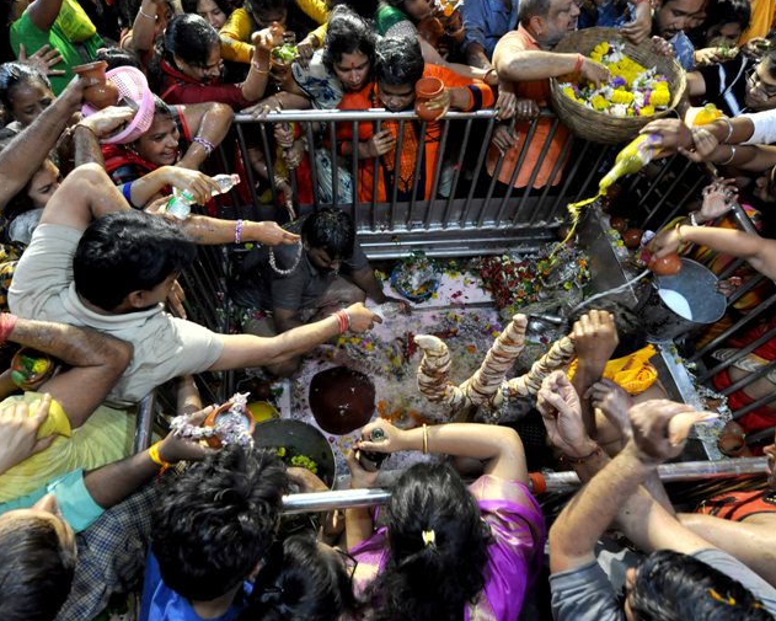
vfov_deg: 69.2
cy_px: 310
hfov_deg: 81.5
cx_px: 381
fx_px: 450
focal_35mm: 20
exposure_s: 1/80
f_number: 4.5
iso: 1000
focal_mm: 11
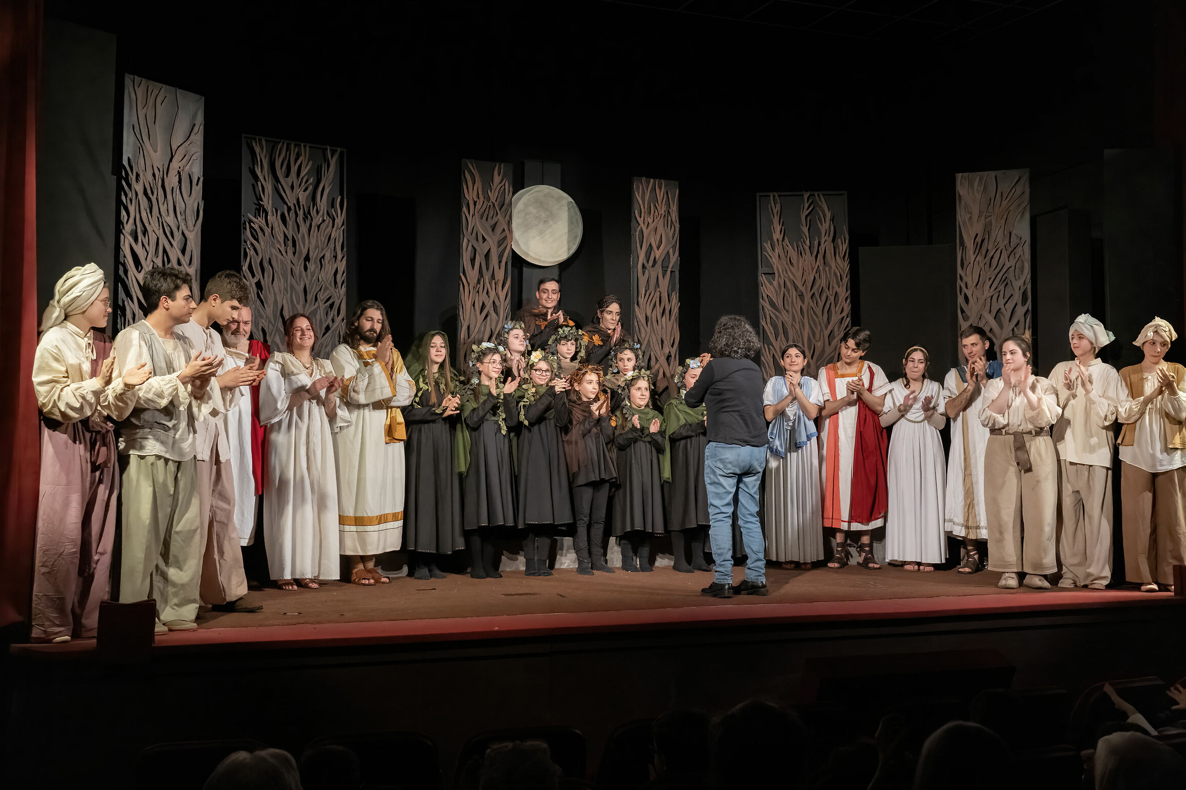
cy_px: 394
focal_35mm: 35
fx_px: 1153
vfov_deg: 37.9
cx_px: 604
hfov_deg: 54.4
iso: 8000
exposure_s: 1/160
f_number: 7.1
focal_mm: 34
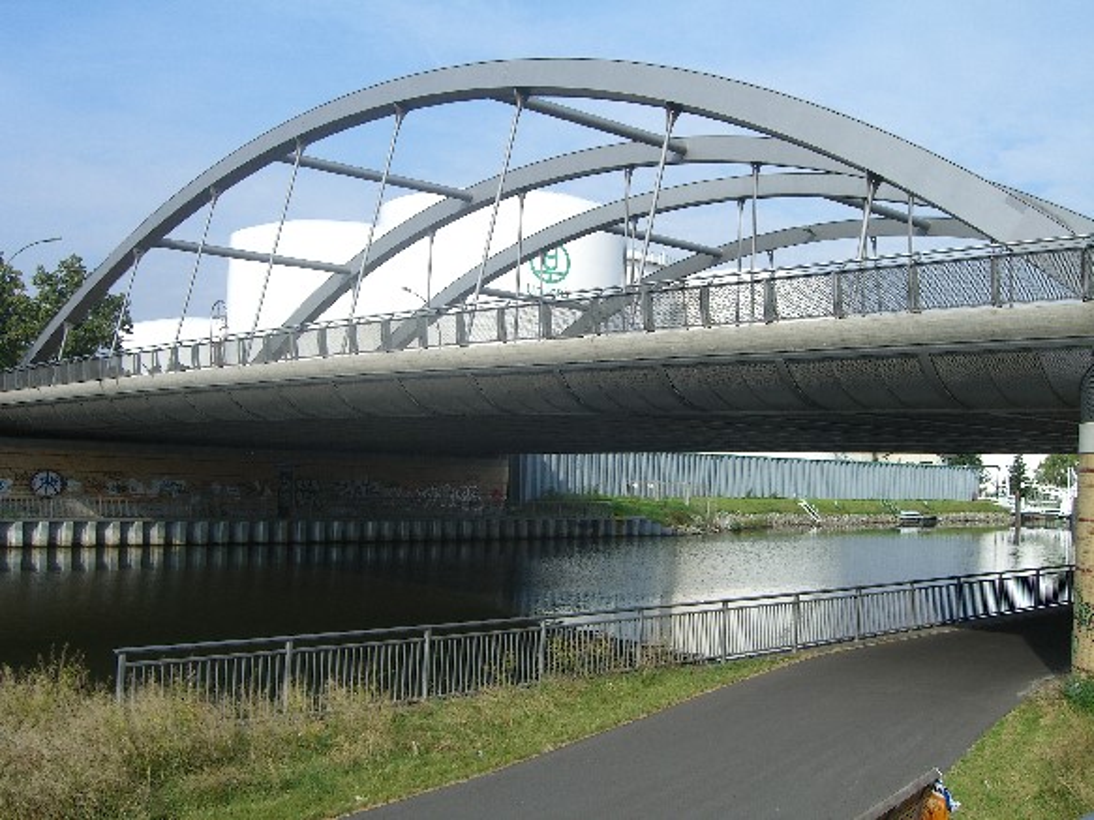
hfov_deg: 49.0
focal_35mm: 38
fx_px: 1201
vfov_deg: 37.7
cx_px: 547
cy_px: 410
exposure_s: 1/125
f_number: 8
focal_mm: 7.9
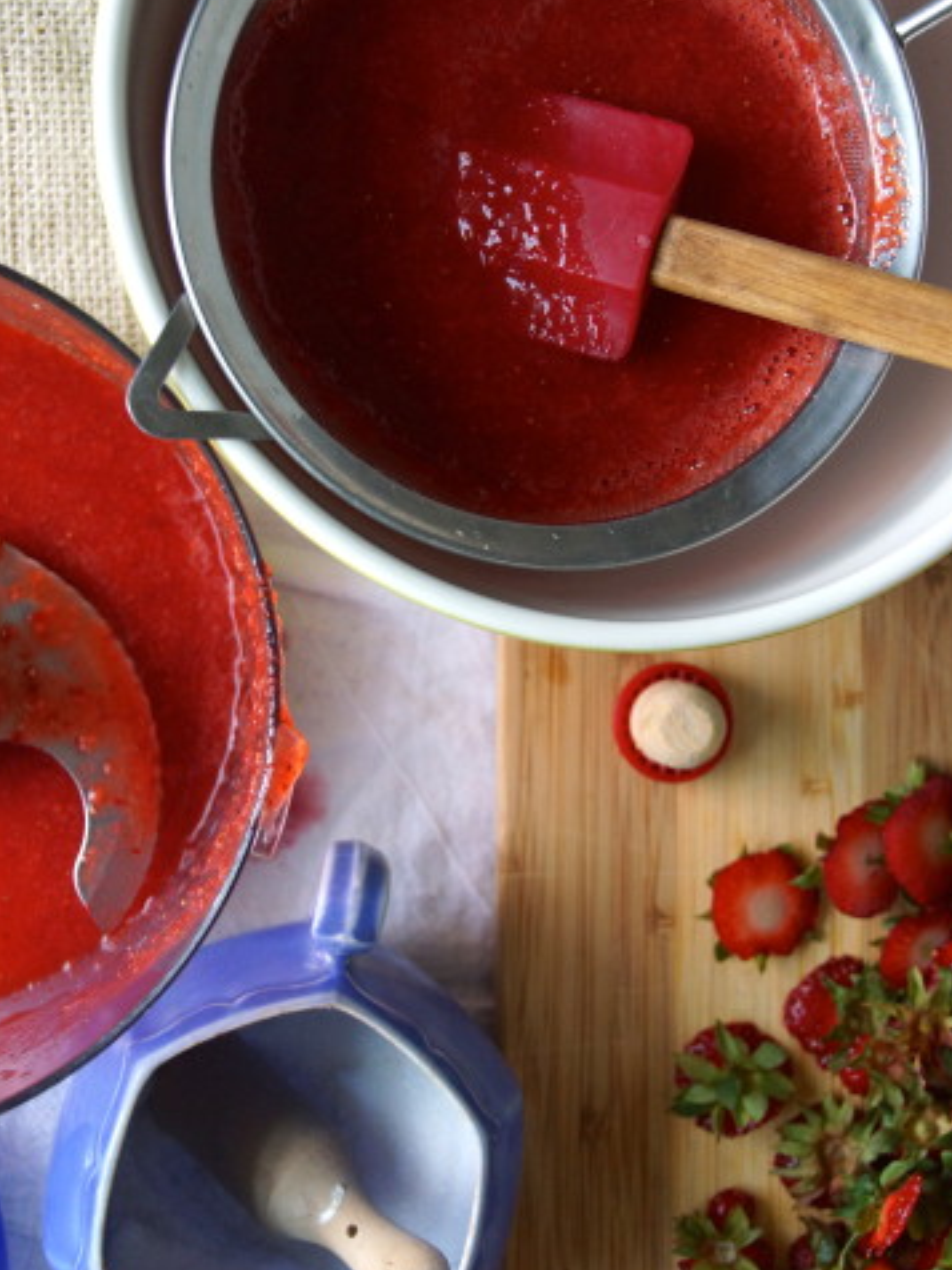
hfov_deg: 23.1
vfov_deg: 30.4
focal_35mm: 64
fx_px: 2332
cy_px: 566
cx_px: 459
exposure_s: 1/60
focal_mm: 35
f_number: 4.5
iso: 800
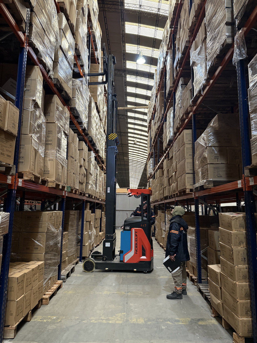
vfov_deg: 71.6
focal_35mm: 24
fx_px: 238
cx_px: 128
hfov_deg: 56.8
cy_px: 172
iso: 400
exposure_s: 1/50
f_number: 1.78
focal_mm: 6.76
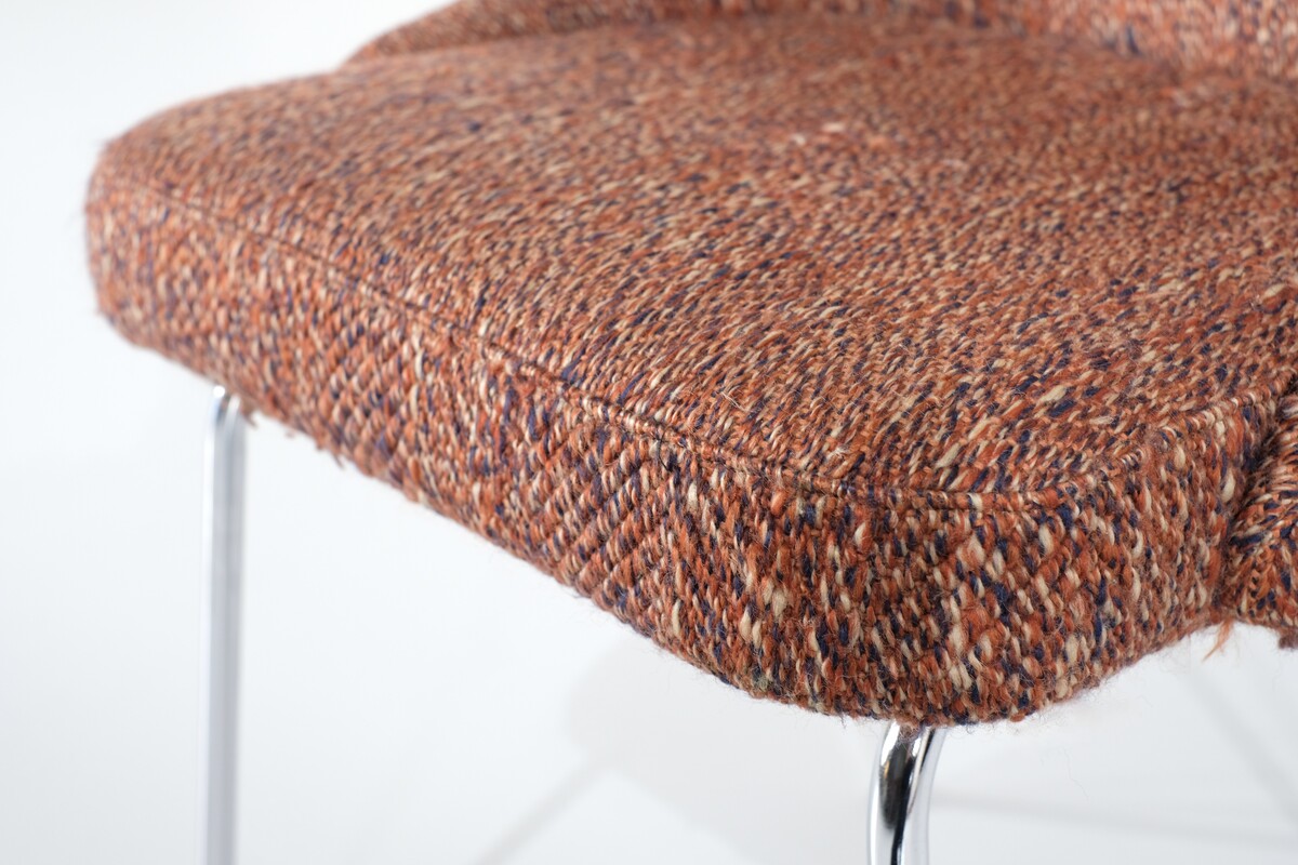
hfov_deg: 37.5
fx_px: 1911
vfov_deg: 25.5
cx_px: 649
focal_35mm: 53
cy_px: 432
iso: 800
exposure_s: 1/25
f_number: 5.6
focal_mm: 35
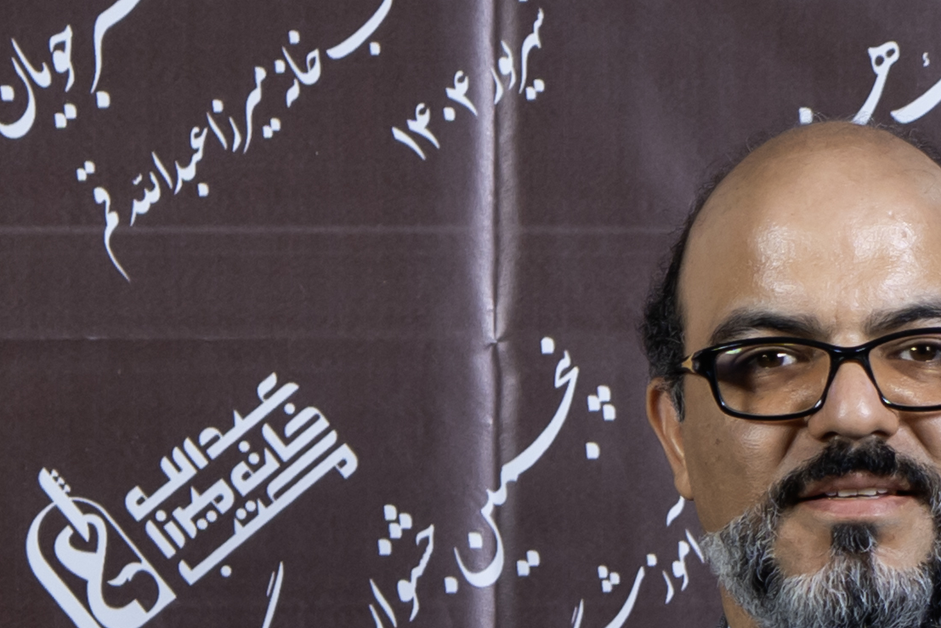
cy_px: 1324
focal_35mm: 298
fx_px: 7789
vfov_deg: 4.5
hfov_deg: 6.9
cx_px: 397
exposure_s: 1/125
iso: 320
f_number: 4
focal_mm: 55
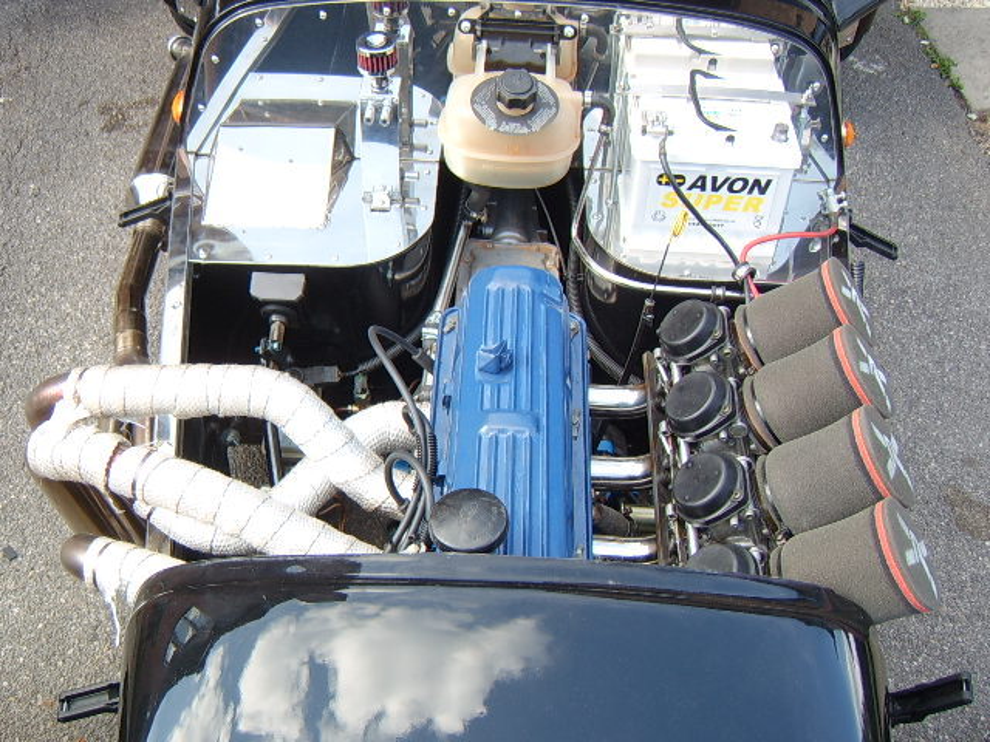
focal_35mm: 31
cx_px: 495
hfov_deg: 58.4
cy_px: 371
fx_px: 887
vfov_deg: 45.4
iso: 50
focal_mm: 8.13
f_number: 2.7
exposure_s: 1/114
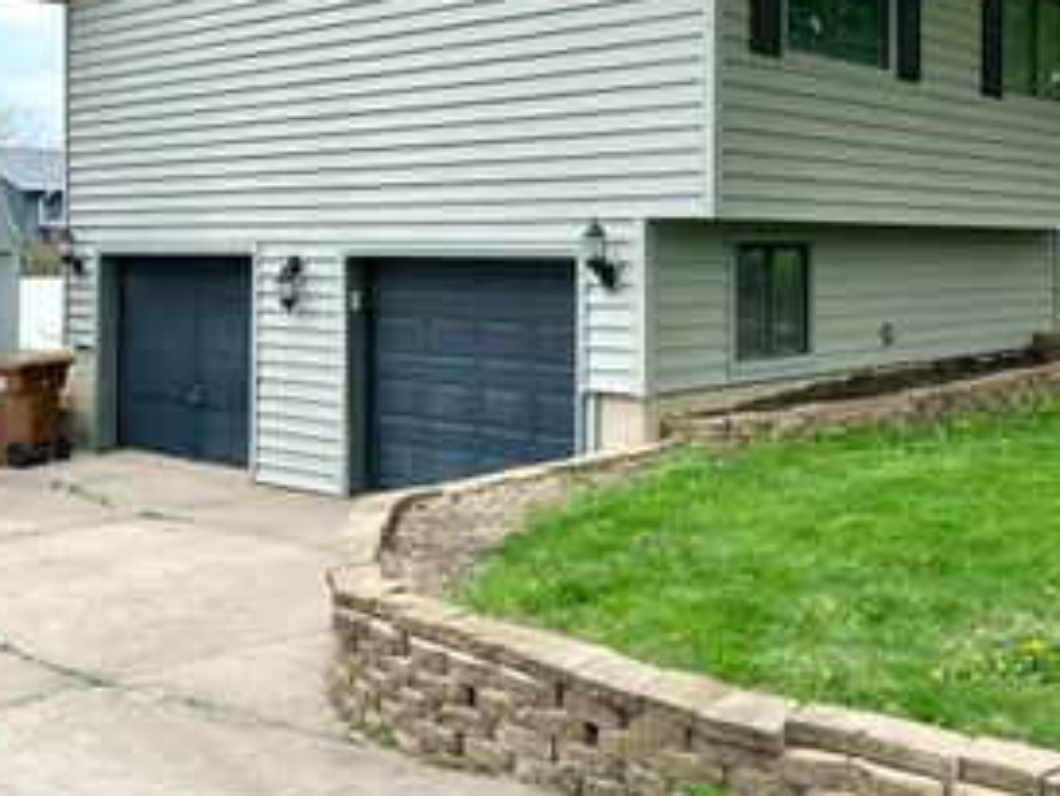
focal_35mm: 44
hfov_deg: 42.6
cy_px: 239
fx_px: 1348
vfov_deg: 32.5
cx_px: 668
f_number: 1.78
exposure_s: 1/1393
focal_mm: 6.86
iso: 80
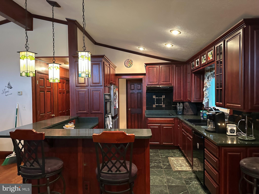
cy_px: 97
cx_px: 130
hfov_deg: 71.6
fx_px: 180
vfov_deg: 56.8
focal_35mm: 24
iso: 1000
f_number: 1.78
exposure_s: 1/40
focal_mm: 6.86
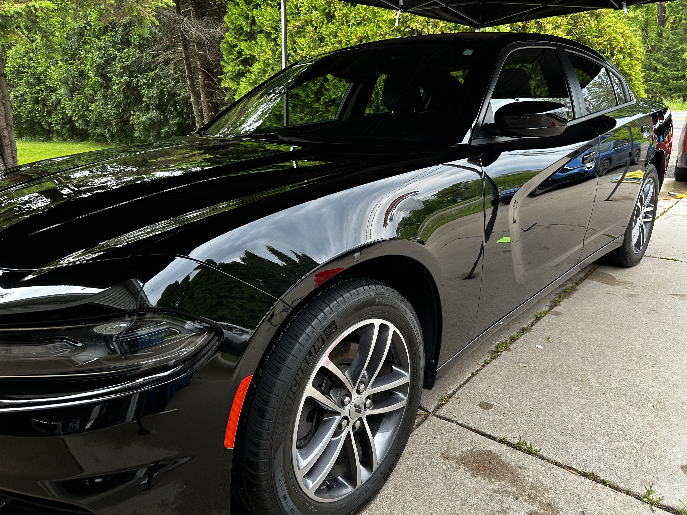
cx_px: 344
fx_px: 516
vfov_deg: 53.1
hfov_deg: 67.3
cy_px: 258
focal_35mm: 26
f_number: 1.5
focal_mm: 5.7
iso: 100
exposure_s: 1/121
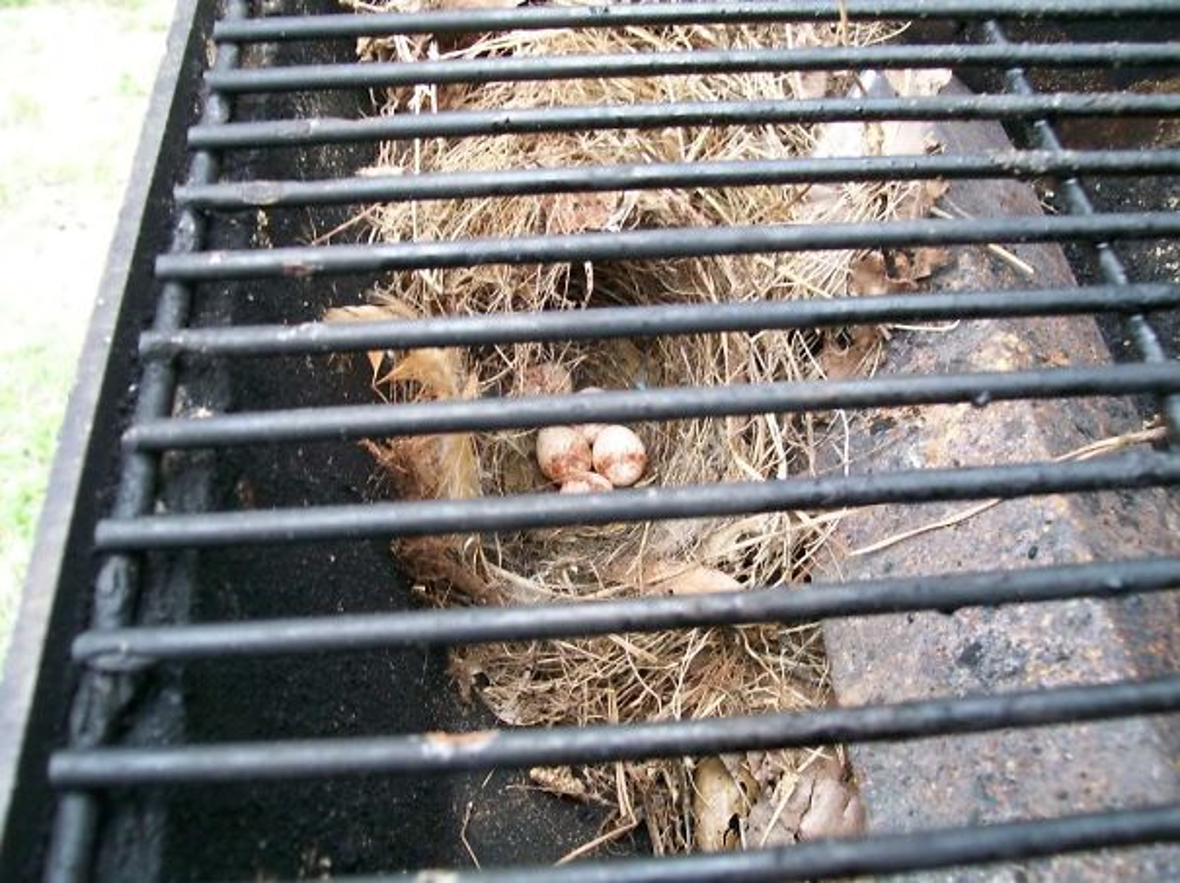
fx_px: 1226
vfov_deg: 39.6
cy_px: 442
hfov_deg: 51.4
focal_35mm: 36
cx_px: 590
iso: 160
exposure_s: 1/13.3
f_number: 2.7
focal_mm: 6
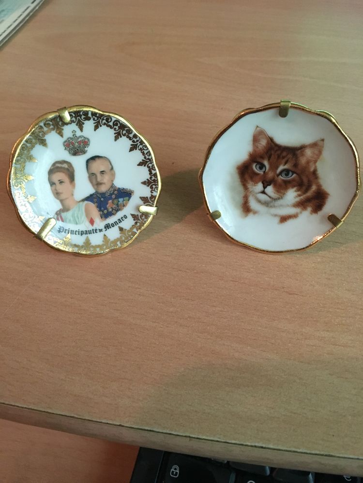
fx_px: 405
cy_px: 242
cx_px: 182
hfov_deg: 48.2
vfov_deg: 61.7
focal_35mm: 29
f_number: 2.2
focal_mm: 4.15
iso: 200
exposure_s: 1/25
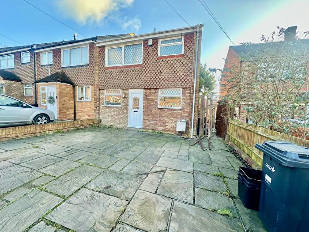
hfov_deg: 102.1
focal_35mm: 14
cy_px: 116
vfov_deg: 85.7
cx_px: 154
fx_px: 125
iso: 40
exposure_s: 1/174
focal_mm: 2.22
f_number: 2.2
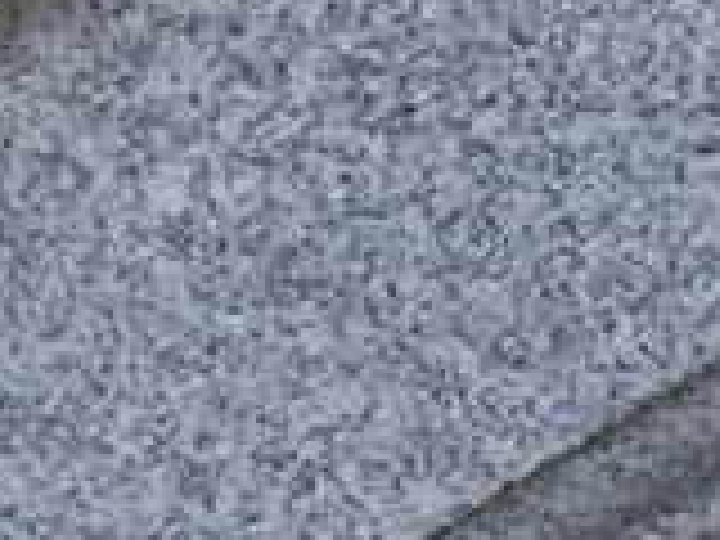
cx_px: 1994
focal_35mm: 174
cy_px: 1276
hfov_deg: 9.5
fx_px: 3619
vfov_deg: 7.9
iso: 25
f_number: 2.4
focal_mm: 3.3
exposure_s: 1/494
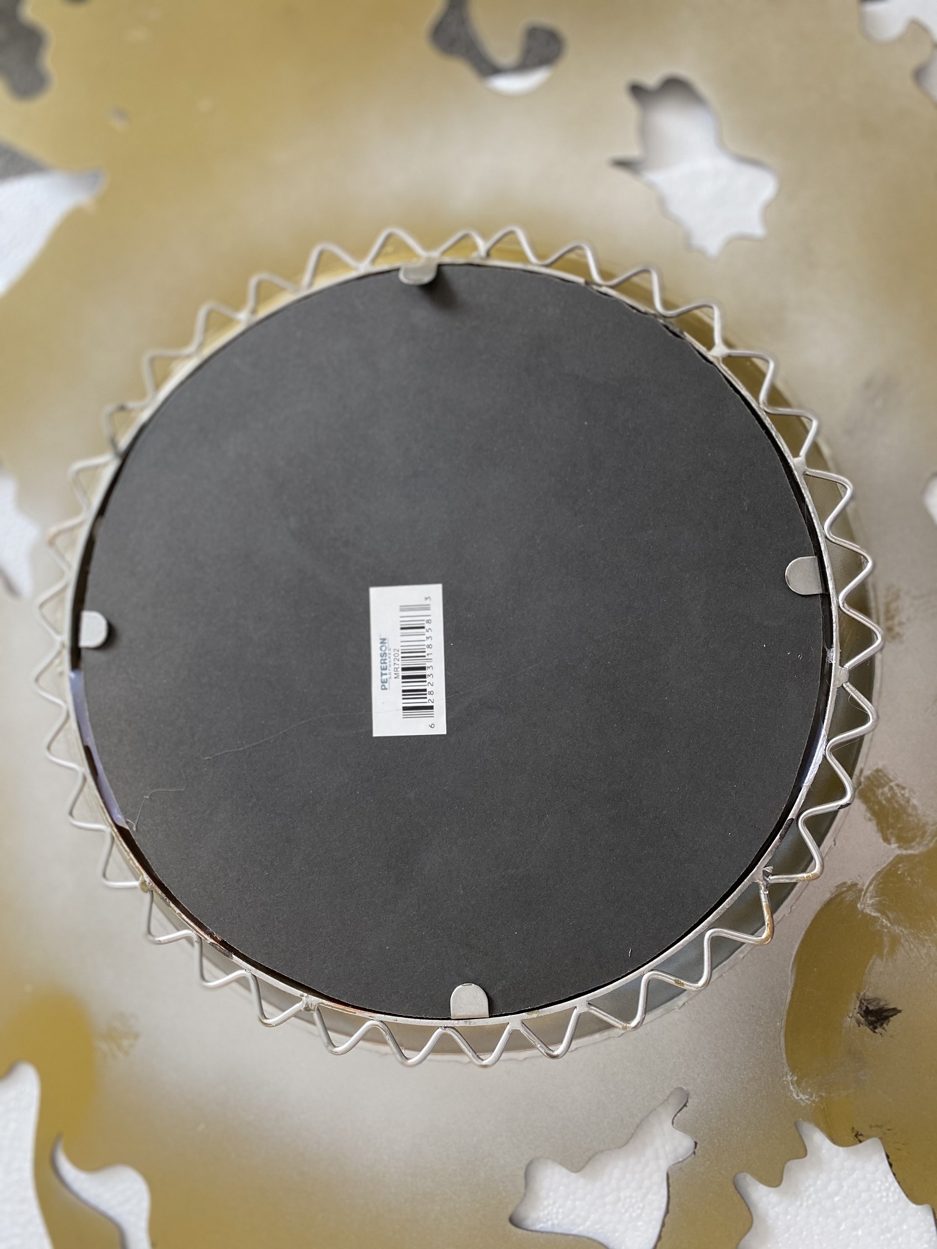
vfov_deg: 67.3
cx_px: 468
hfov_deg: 53.1
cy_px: 624
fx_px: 938
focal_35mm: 26
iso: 125
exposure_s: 1/60
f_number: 1.8
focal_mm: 4.25
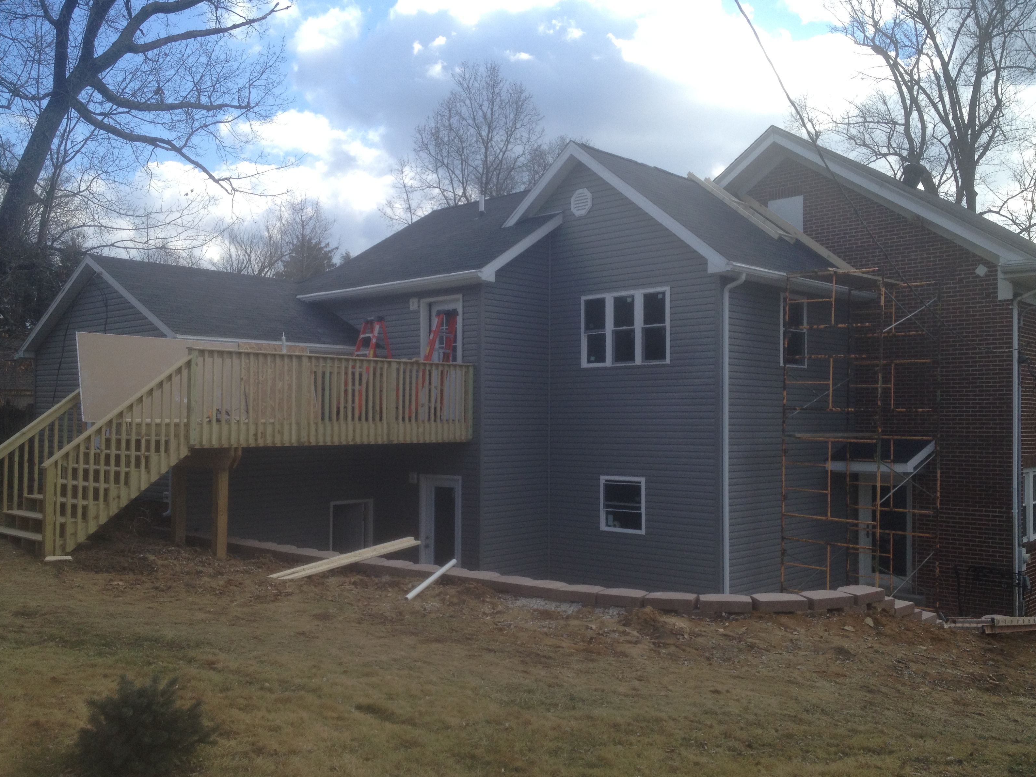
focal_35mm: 36
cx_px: 516
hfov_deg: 51.4
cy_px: 395
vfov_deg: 39.7
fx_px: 1077
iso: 50
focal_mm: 4.28
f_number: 2.4
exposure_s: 1/863
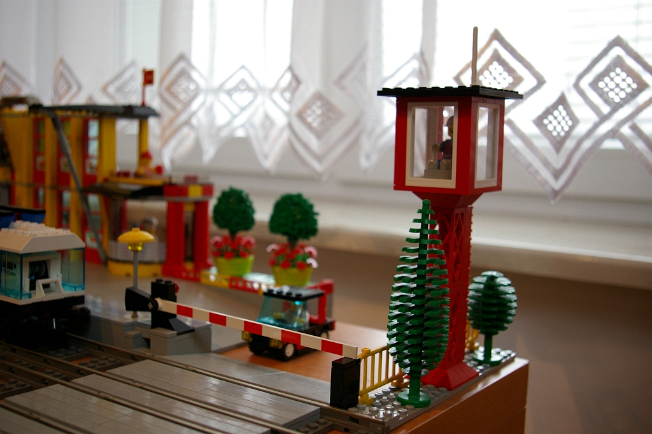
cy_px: 217
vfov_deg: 31.8
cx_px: 326
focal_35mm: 42
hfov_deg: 46.4
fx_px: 760
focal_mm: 28
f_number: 4
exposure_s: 1/6
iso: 200
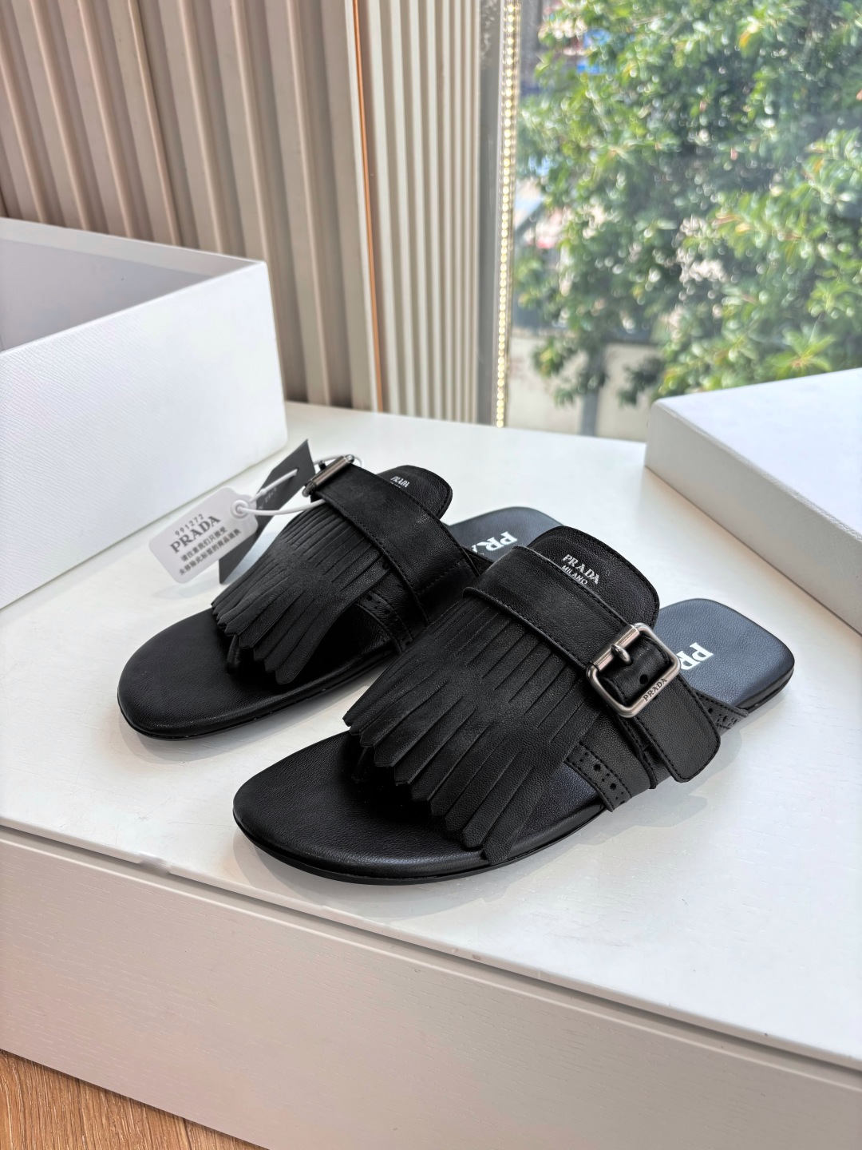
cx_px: 431
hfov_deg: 53.1
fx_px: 863
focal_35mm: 26
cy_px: 575
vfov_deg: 67.3
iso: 50
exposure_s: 1/385
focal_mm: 5.96
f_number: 1.6
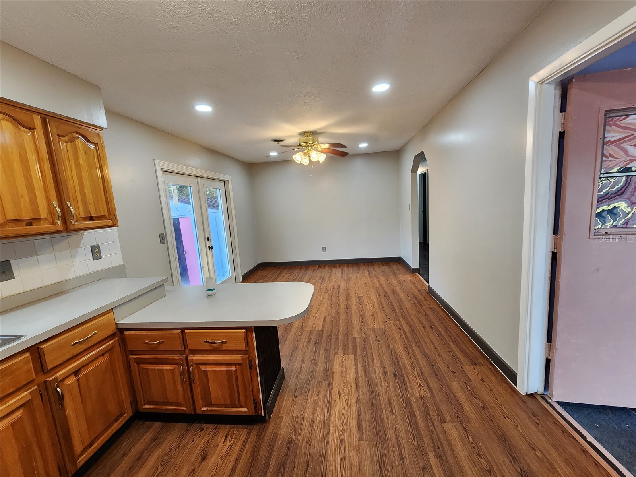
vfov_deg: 89.9
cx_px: 318
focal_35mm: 13
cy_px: 238
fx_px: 239
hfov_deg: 106.2
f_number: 2.2
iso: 250
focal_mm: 2.2
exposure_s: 1/60
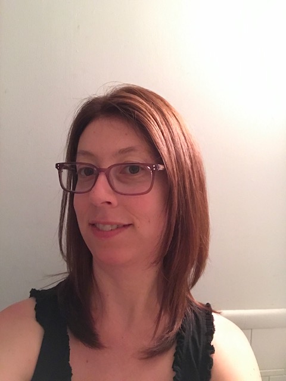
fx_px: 353
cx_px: 143
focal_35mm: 32
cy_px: 190
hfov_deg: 44.2
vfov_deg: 56.8
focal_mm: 2.87
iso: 320
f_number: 2.2
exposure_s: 1/15
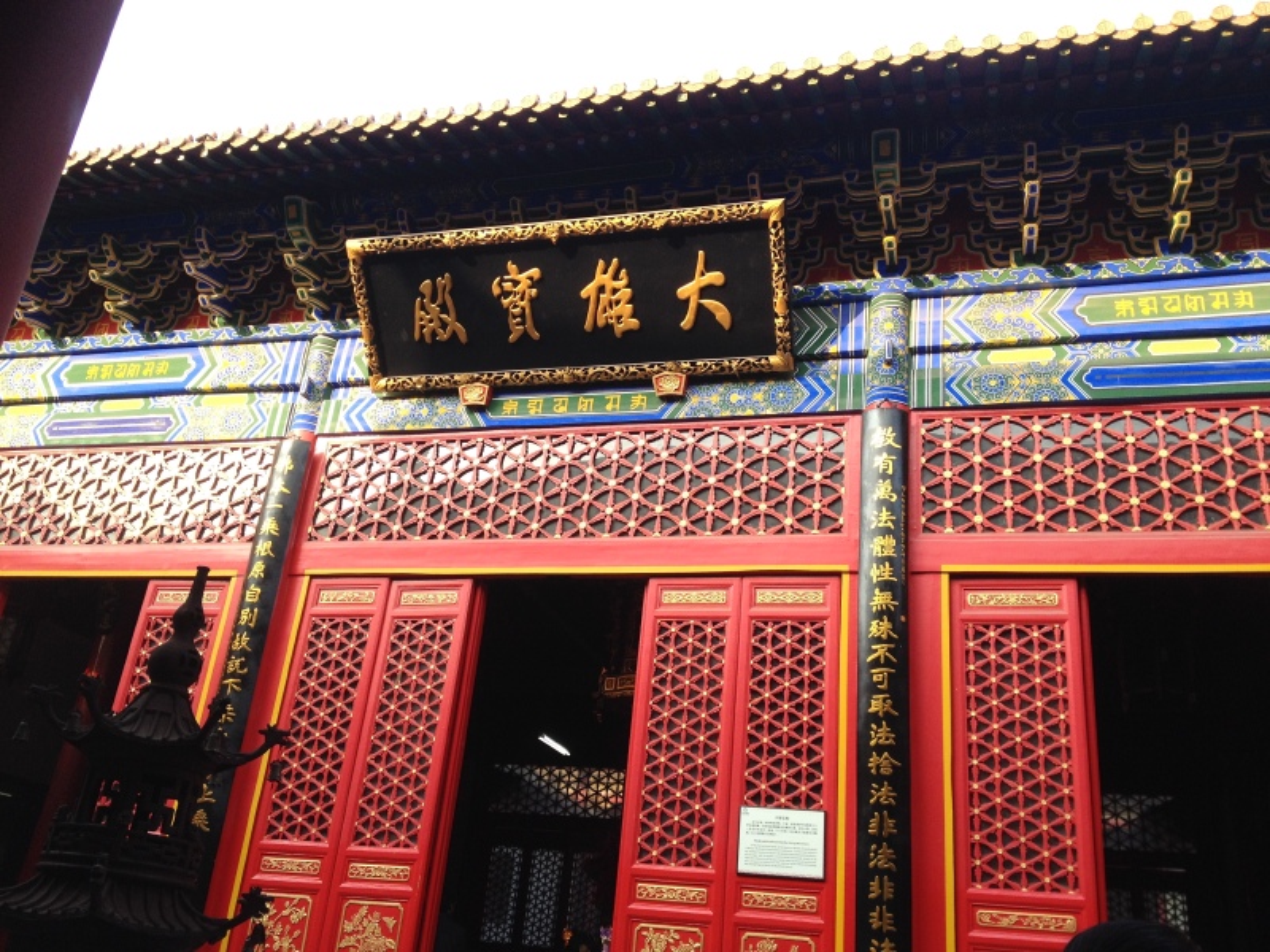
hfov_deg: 52.6
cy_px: 476
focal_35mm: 35
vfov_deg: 40.7
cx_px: 635
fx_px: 1284
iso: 50
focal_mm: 4.28
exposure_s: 1/267
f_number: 2.4
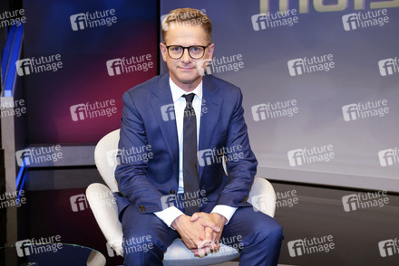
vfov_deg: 30.6
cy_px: 133
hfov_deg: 44.5
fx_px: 488
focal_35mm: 44
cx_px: 196
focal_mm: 43
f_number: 5.6
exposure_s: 1/125
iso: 2000
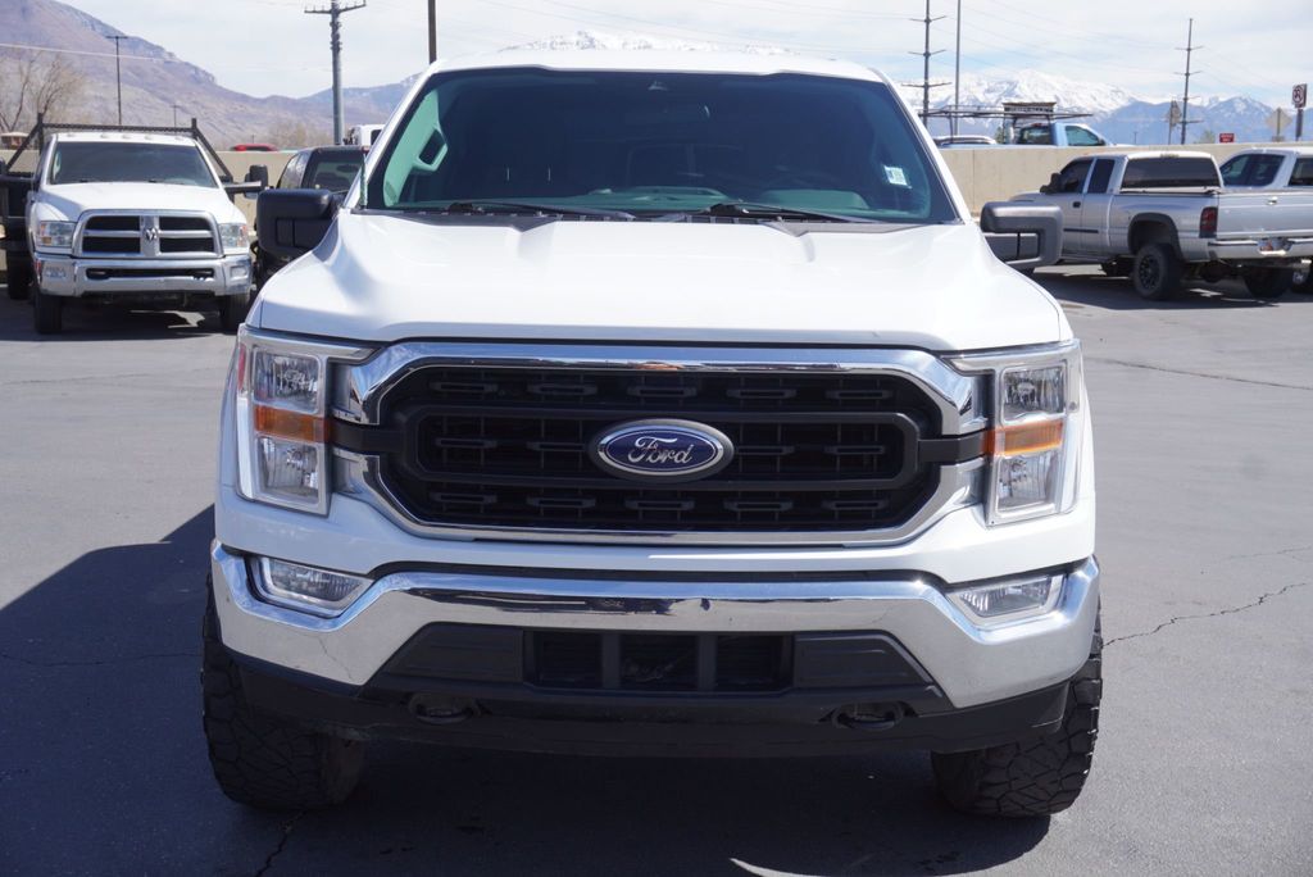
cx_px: 656
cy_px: 438
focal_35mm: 42
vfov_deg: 31.9
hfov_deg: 46.4
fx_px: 1533
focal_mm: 28
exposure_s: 1/200
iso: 100
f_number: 8
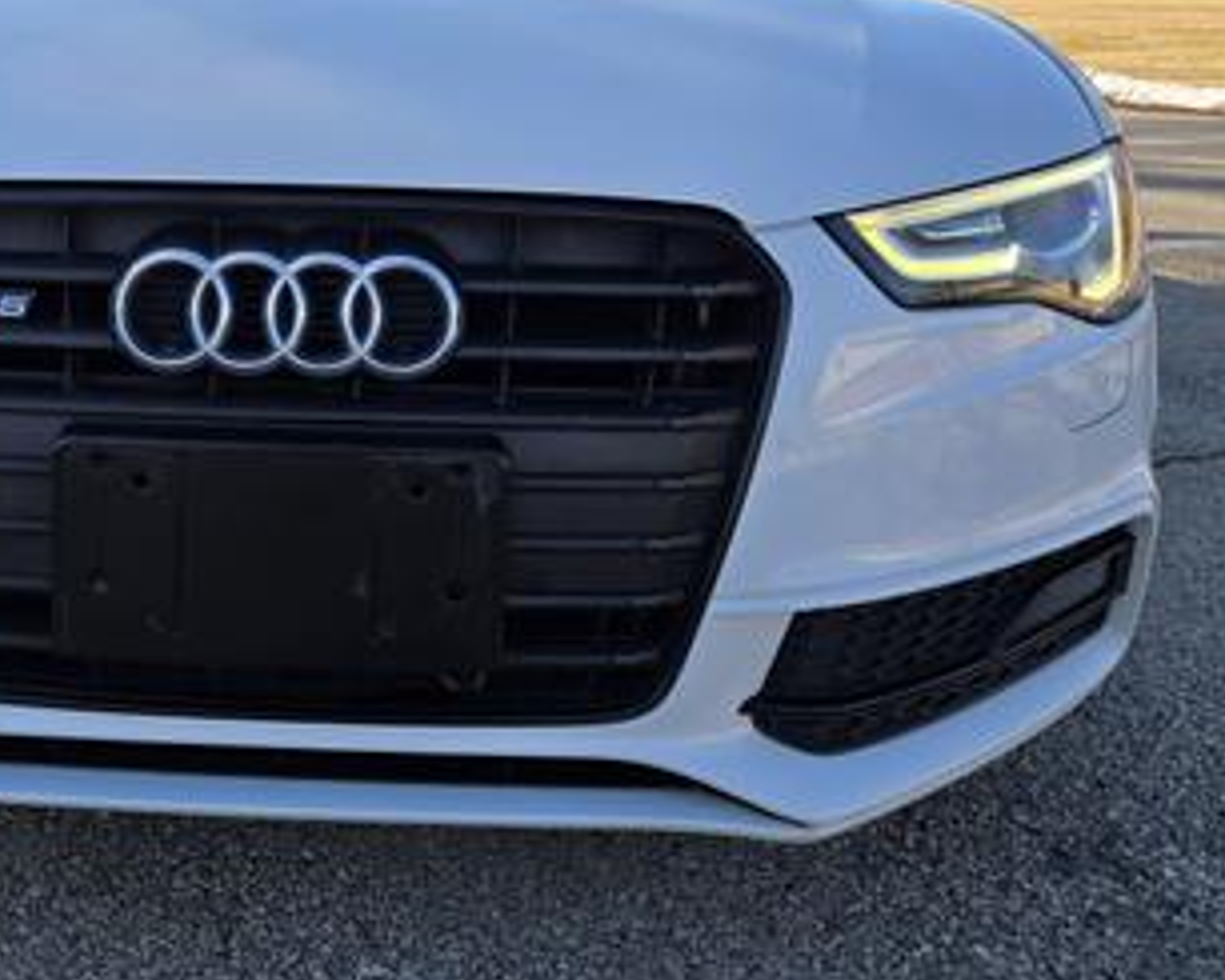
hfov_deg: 47.4
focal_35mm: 37
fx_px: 1342
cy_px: 268
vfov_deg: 39.3
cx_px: 316
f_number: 1.8
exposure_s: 1/2921
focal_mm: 5.4
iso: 64
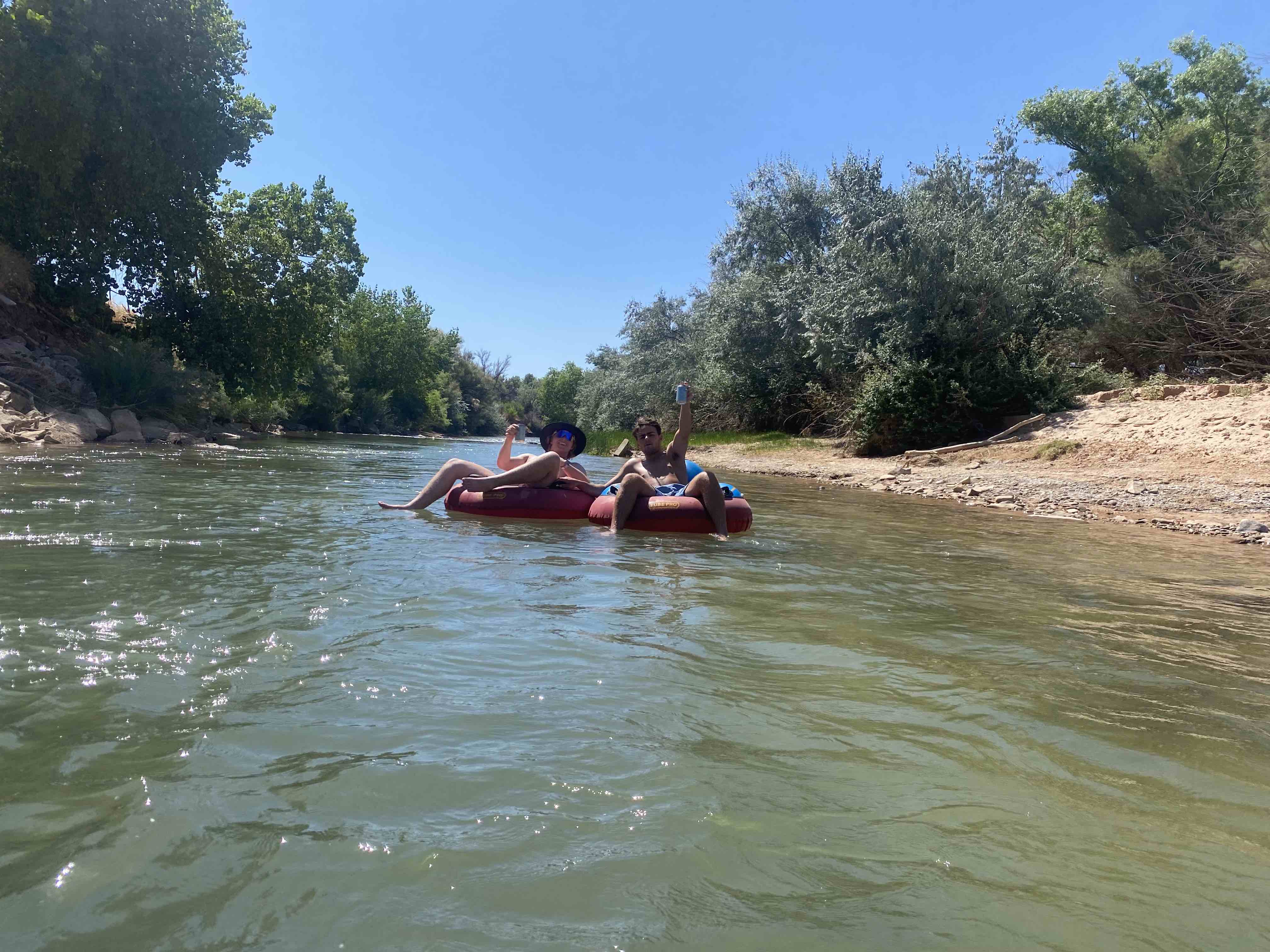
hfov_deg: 67.3
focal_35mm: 26
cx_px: 635
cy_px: 476
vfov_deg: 53.1
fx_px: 954
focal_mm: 4.25
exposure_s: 1/2817
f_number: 1.8
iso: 32
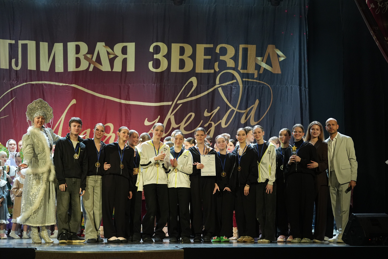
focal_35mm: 116
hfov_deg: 17.6
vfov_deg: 11.8
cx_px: 194
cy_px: 130
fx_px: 1250
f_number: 2.8
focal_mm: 116
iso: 3200
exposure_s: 1/400
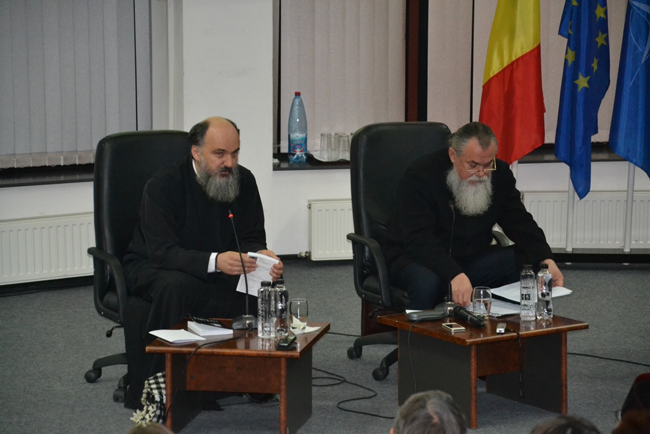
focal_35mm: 158
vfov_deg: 8.7
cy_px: 217
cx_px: 325
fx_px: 2844
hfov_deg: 13.0
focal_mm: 105
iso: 3200
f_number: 5.6
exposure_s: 1/60
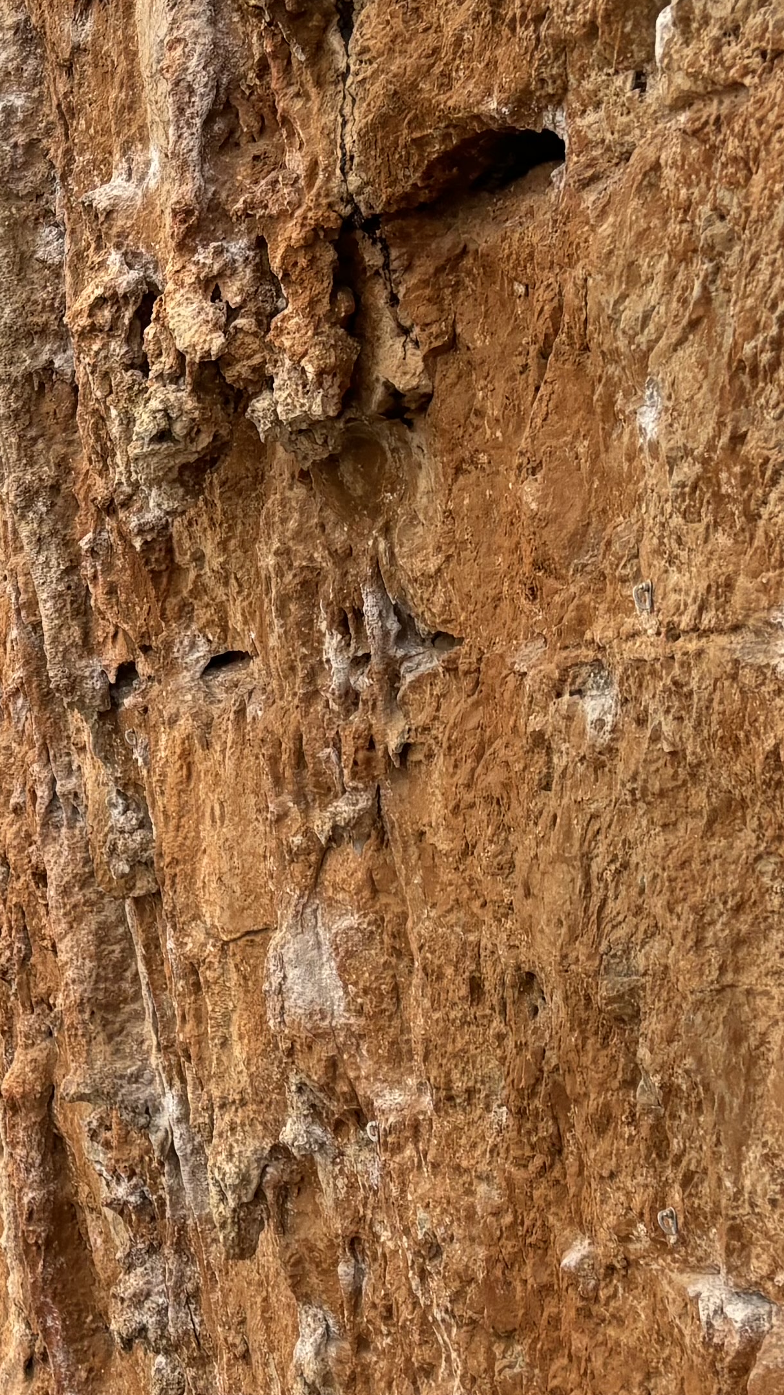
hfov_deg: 14.5
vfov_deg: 28.2
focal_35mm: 75
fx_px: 2772
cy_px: 751
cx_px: -534
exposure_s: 1/121
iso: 40
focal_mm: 5.96
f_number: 1.6
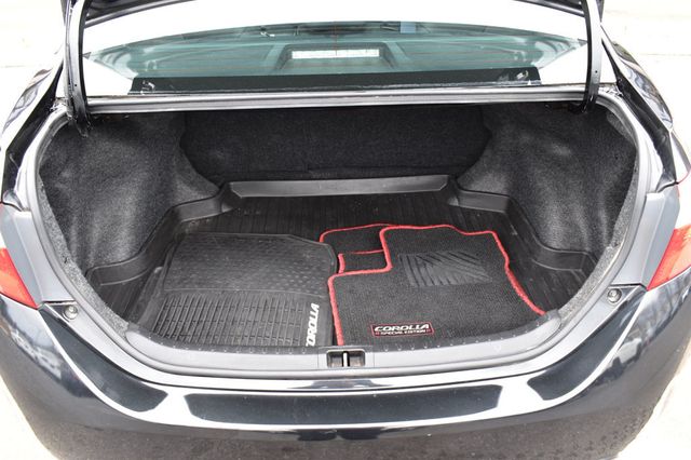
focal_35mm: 30
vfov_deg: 43.6
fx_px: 576
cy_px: 230
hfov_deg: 62.0
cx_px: 346
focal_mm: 20
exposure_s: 1/30
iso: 400
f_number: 7.1
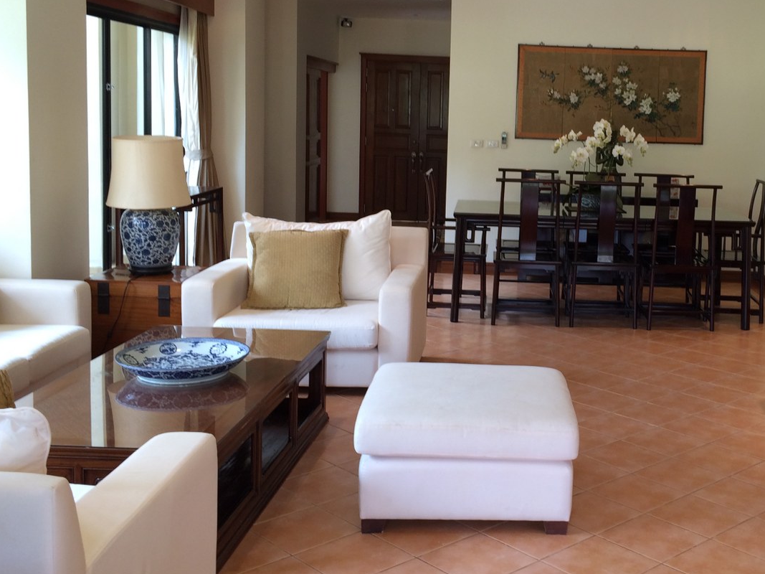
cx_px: 543
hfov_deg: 41.2
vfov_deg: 32.1
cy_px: 221
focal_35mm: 45
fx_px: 994
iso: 40
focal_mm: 4.12
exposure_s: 1/30
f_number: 2.2
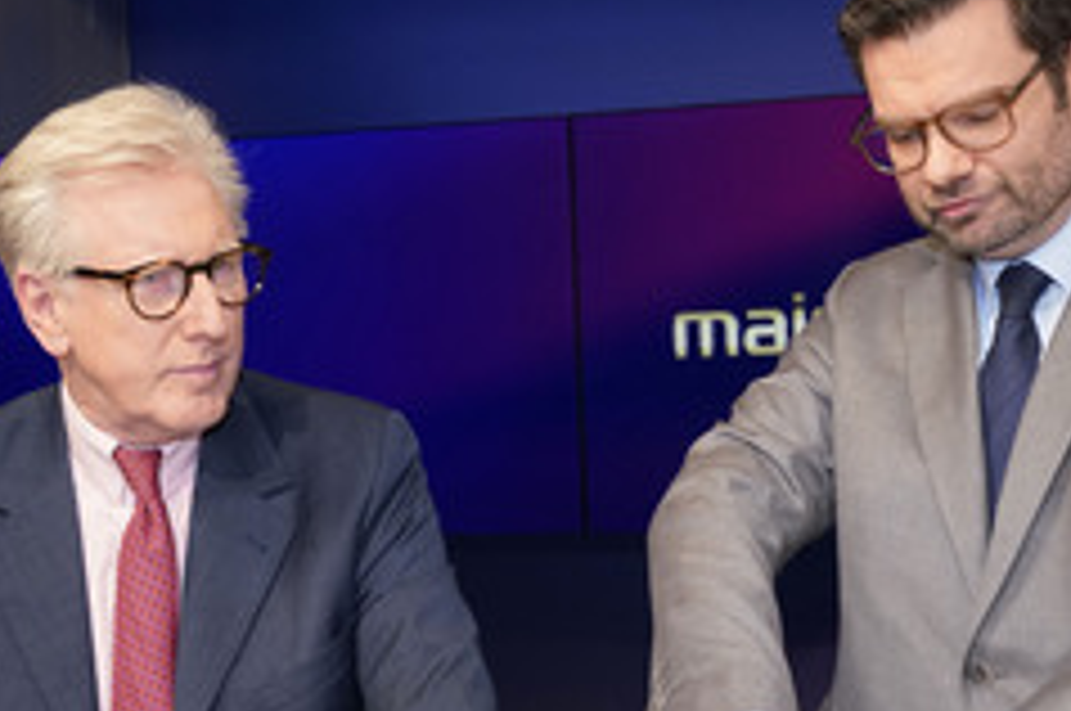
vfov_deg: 25.3
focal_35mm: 53
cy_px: 459
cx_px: 578
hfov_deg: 37.5
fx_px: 1575
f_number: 5
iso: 2000
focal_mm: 28
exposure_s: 1/160
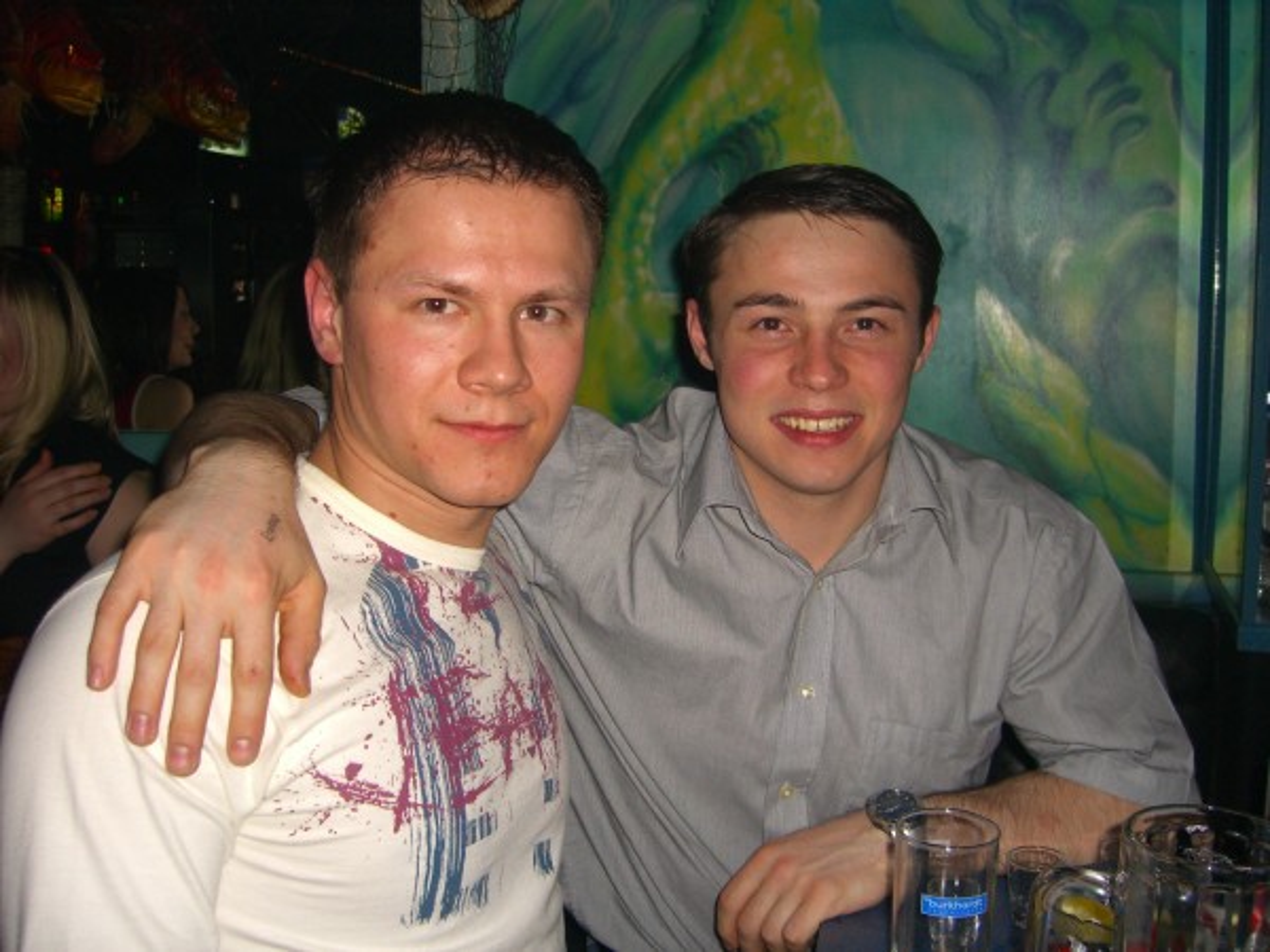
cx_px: 635
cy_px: 476
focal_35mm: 38
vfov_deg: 37.7
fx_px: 1394
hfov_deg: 49.0
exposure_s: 1/60
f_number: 2.8
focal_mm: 7.9
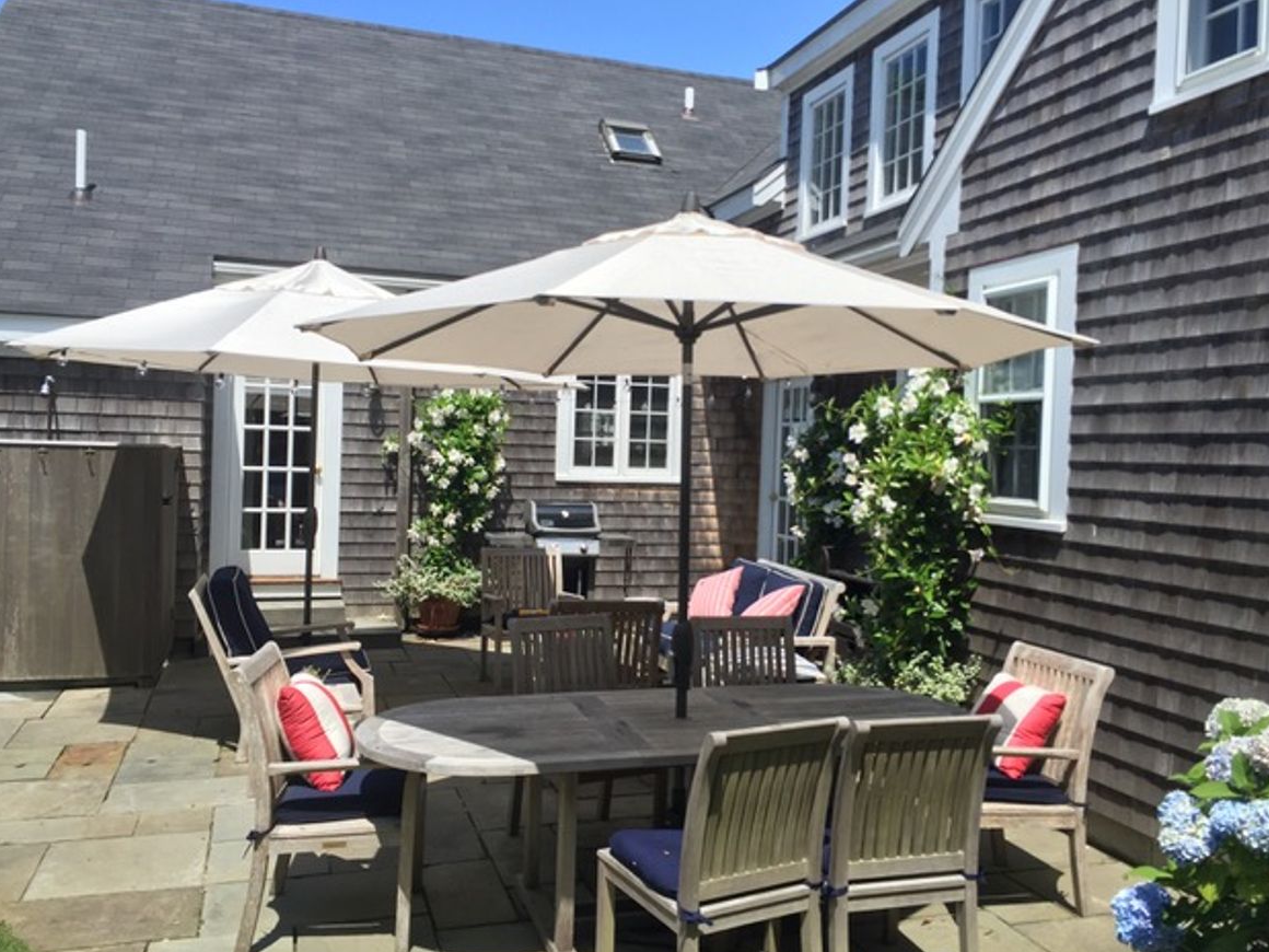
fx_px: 1100
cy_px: 474
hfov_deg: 60.0
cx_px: 650
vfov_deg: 46.8
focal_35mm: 30
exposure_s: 1/1647
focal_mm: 4.15
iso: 32
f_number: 2.2
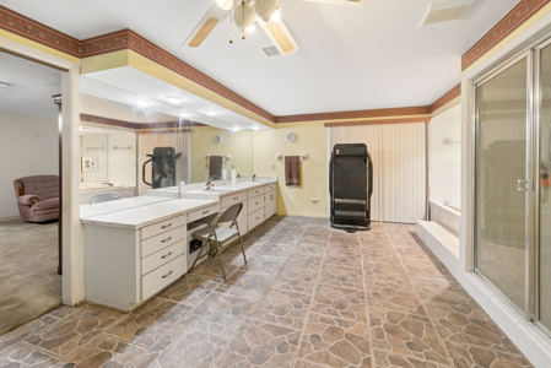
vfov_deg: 81.3
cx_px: 276
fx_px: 214
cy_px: 184
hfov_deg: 104.2
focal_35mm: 14
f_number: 8
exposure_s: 1/25
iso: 400
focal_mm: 14
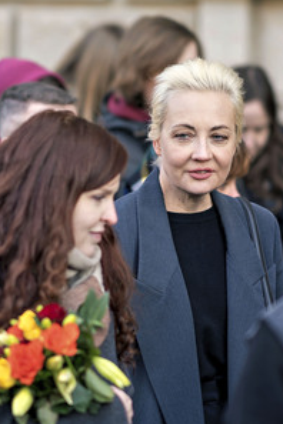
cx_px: 147
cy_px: 213
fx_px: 2276
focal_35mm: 193
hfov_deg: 7.1
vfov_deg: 10.7
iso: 100
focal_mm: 85
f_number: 1.4
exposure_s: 1/400
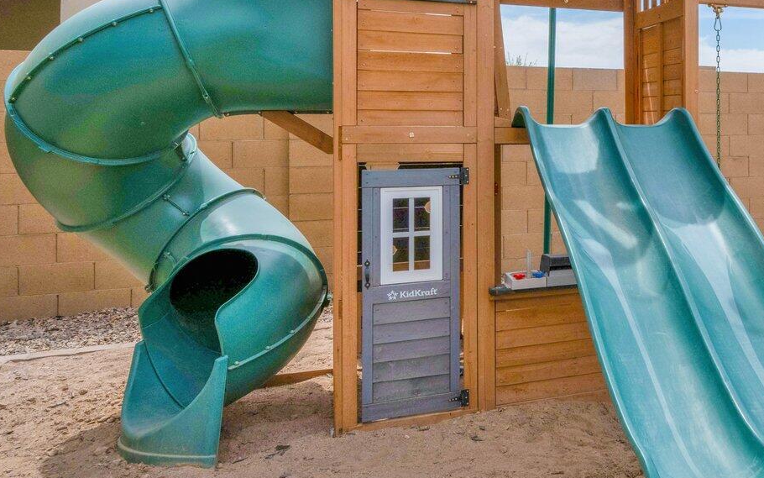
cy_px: 123
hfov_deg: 42.2
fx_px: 836
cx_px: 770
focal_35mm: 40
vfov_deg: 31.4
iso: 500
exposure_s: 1/640
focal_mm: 17.5
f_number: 13
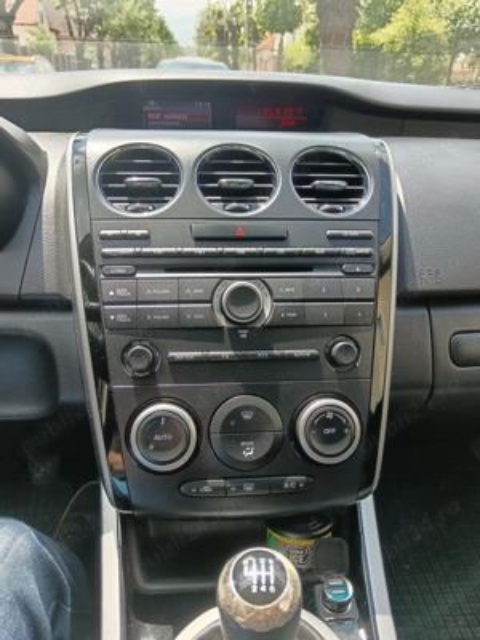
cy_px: 320
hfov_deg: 51.4
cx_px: 240
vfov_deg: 65.3
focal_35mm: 27
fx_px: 499
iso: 125
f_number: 1.9
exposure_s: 1/100
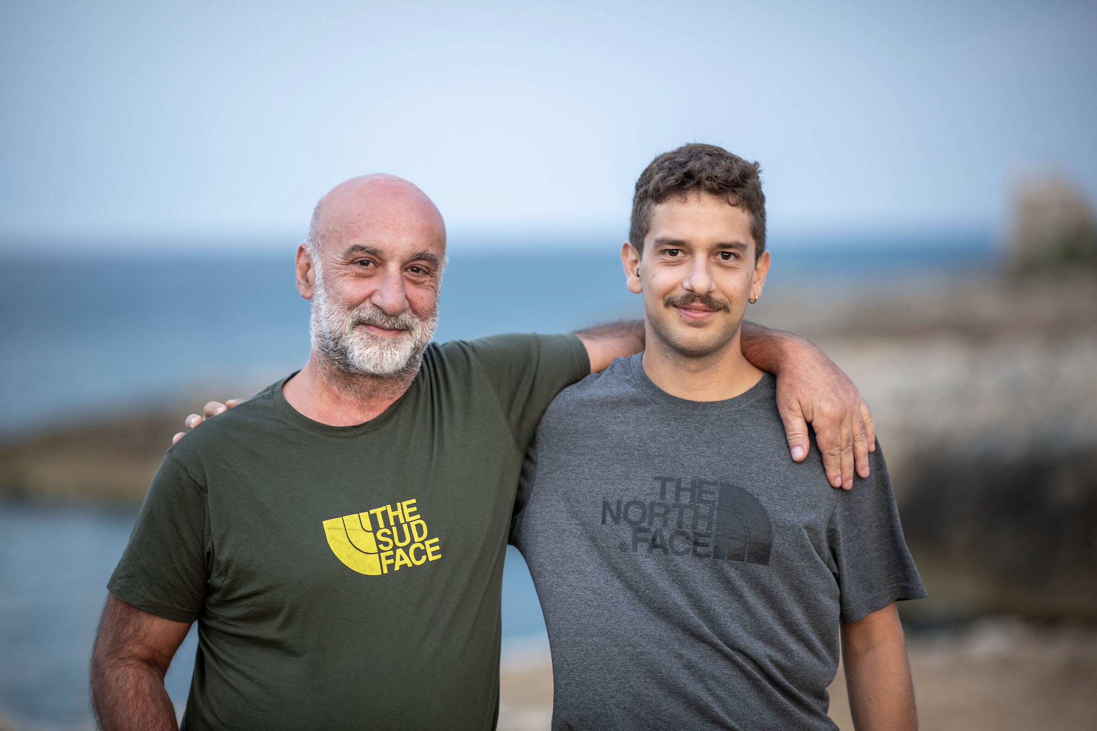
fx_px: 3199
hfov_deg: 19.5
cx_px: 548
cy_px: 366
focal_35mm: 105
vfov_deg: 13.0
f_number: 1.6
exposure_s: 1/320
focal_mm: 105
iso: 160
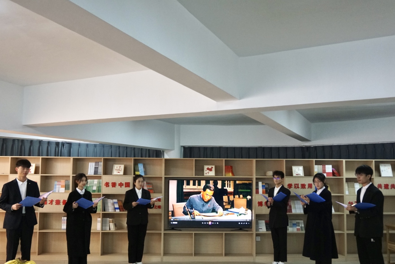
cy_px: 132
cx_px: 198
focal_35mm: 27
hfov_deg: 67.3
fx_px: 296
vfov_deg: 48.0
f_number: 4
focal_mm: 18
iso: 1600
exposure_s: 1/60
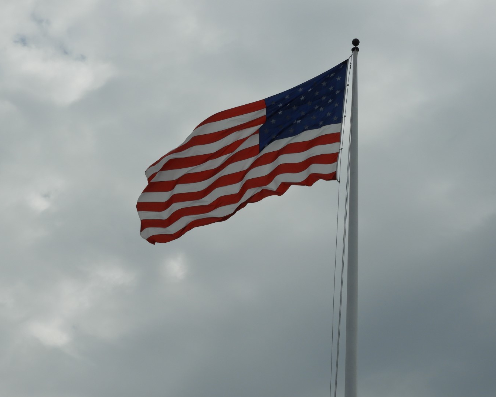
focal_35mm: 110
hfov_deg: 17.5
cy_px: 199
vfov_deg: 14.0
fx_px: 1614
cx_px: 259
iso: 100
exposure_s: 1/1600
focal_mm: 18.8
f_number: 5.3
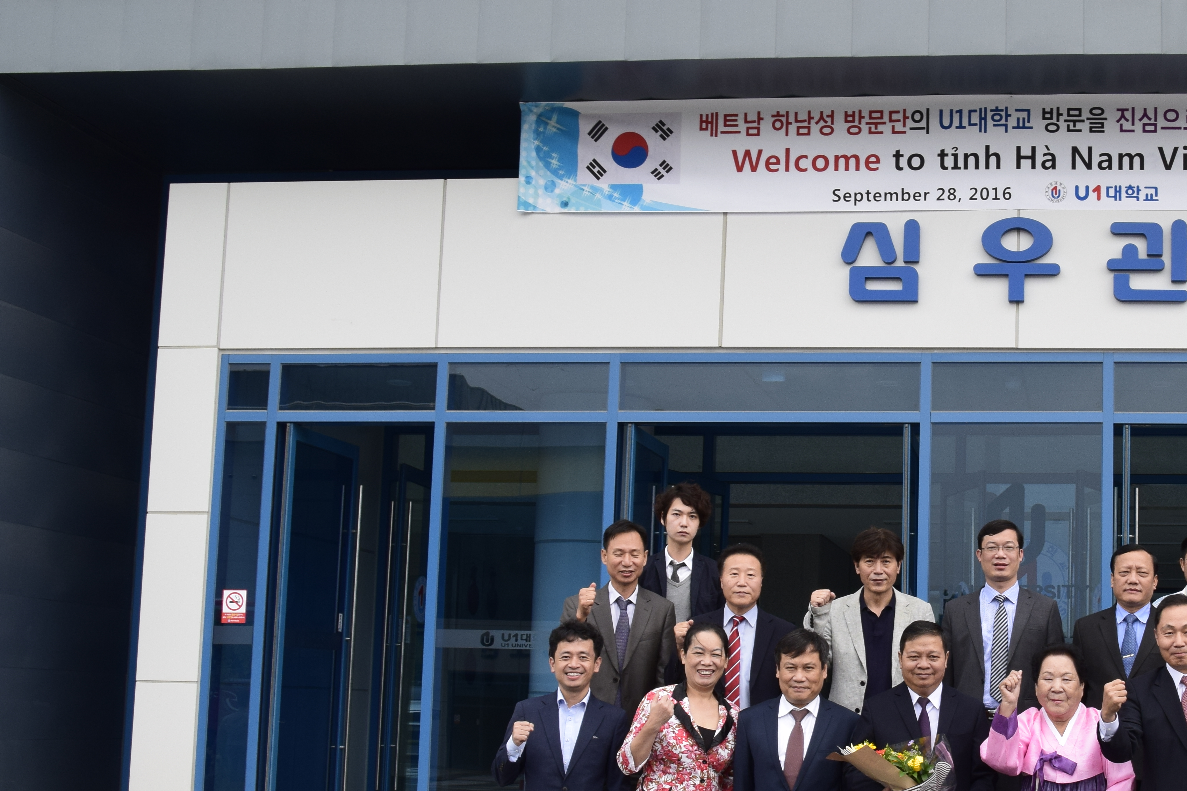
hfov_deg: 35.8
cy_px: 503
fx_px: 1747
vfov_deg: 25.4
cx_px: 1006
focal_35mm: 53
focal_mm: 20
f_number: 10
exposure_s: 1/250
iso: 400
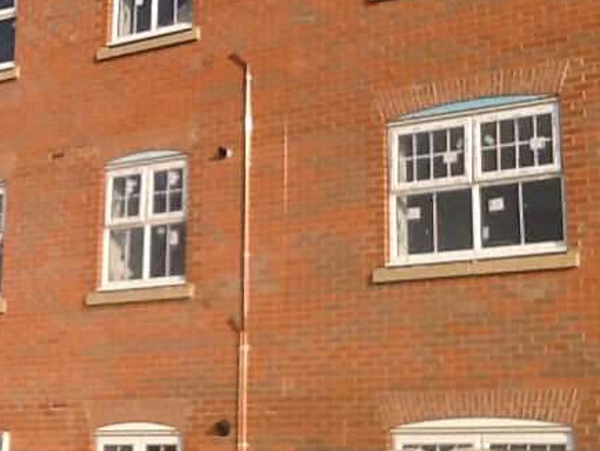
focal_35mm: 97
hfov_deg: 20.0
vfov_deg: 15.0
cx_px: 126
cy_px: 14
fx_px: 1683
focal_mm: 2.03
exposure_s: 1/1274
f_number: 2.4
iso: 40
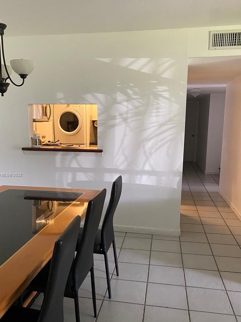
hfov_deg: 45.4
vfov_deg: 58.3
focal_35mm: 31
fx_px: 288
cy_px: 175
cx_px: 107
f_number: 1.8
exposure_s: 1/40
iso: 400
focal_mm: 4.25
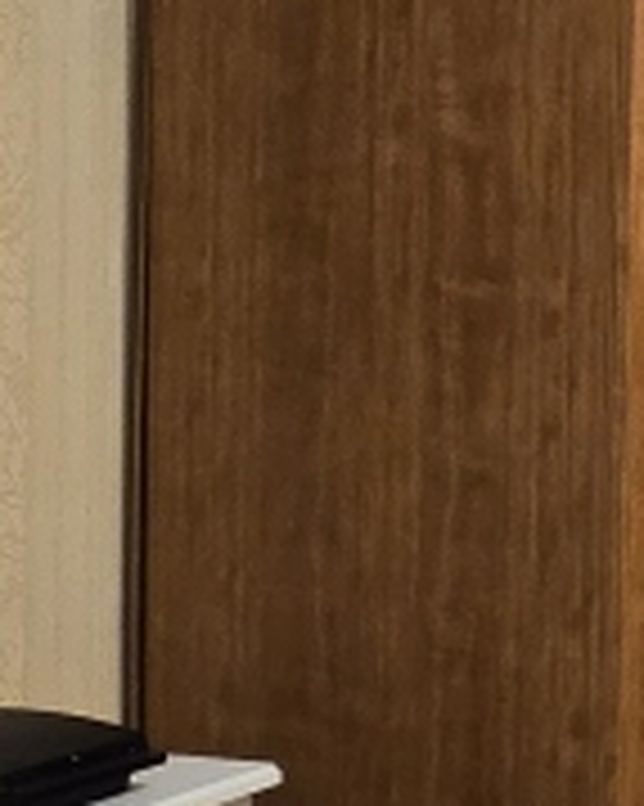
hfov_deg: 12.0
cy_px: 250
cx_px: 1752
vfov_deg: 21.4
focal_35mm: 89
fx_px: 2122
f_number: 2.2
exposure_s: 1/50
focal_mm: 2.2
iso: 250
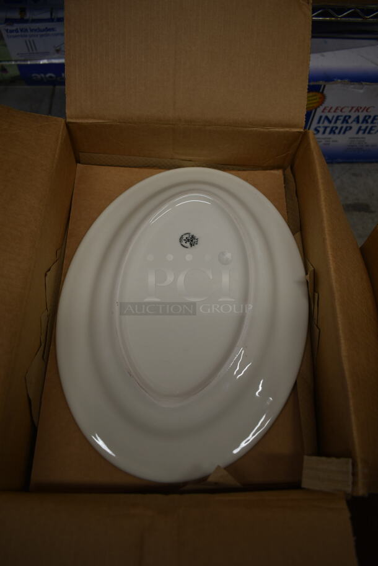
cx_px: 189
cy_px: 283
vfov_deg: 67.3
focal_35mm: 27
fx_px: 425
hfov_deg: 48.0
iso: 100
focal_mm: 18
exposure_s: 1/40
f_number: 3.5
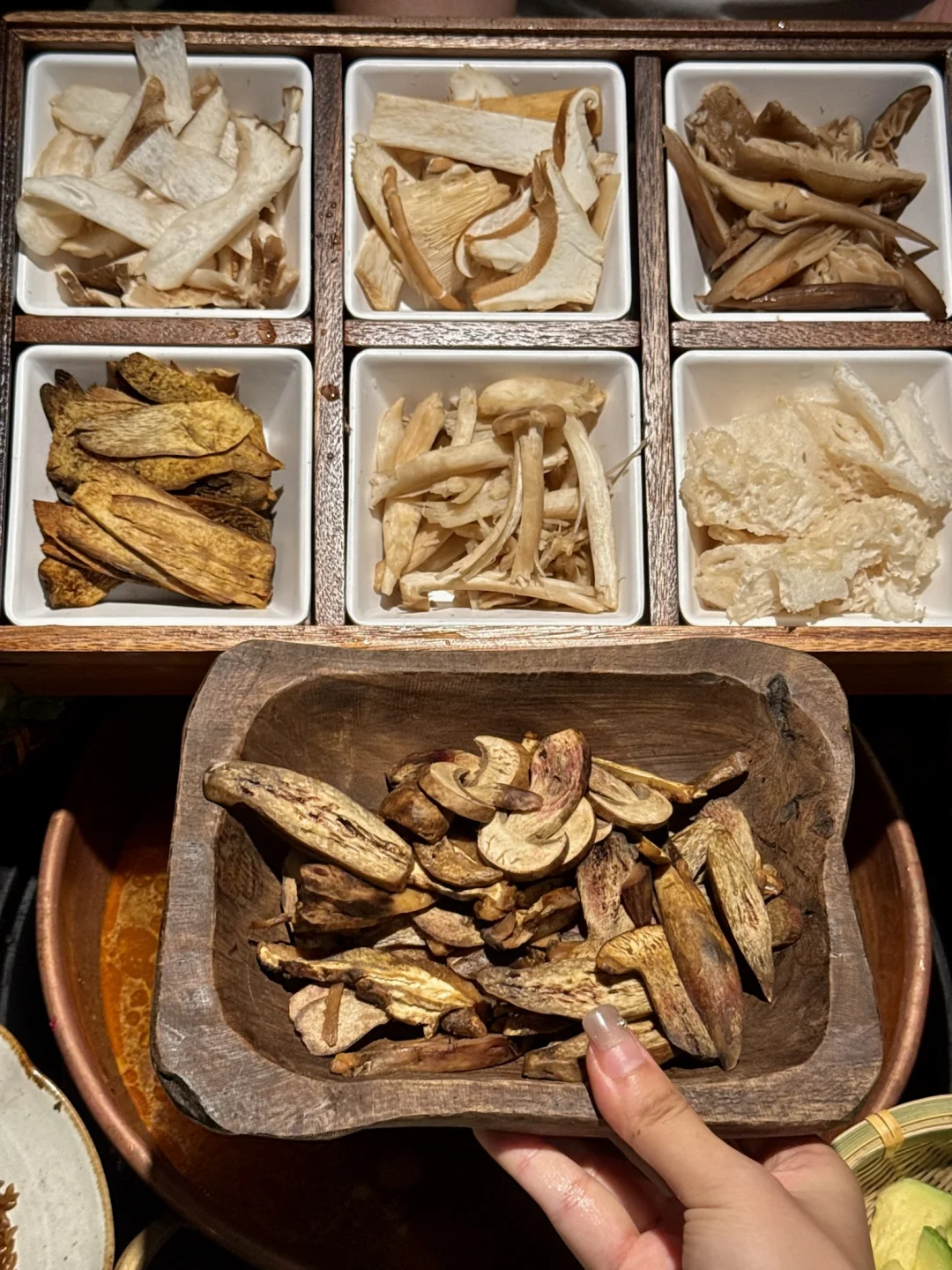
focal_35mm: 48
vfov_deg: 39.7
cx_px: 476
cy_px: 635
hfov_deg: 30.3
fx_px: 1760
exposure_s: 1/100
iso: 50
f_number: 1.78
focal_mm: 6.76
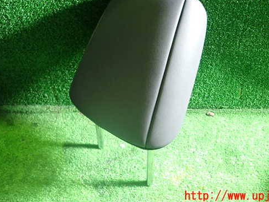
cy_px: 78
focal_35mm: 31
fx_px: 241
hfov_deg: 58.3
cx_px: 143
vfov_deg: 45.1
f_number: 2
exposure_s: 1/30
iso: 500
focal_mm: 4.5
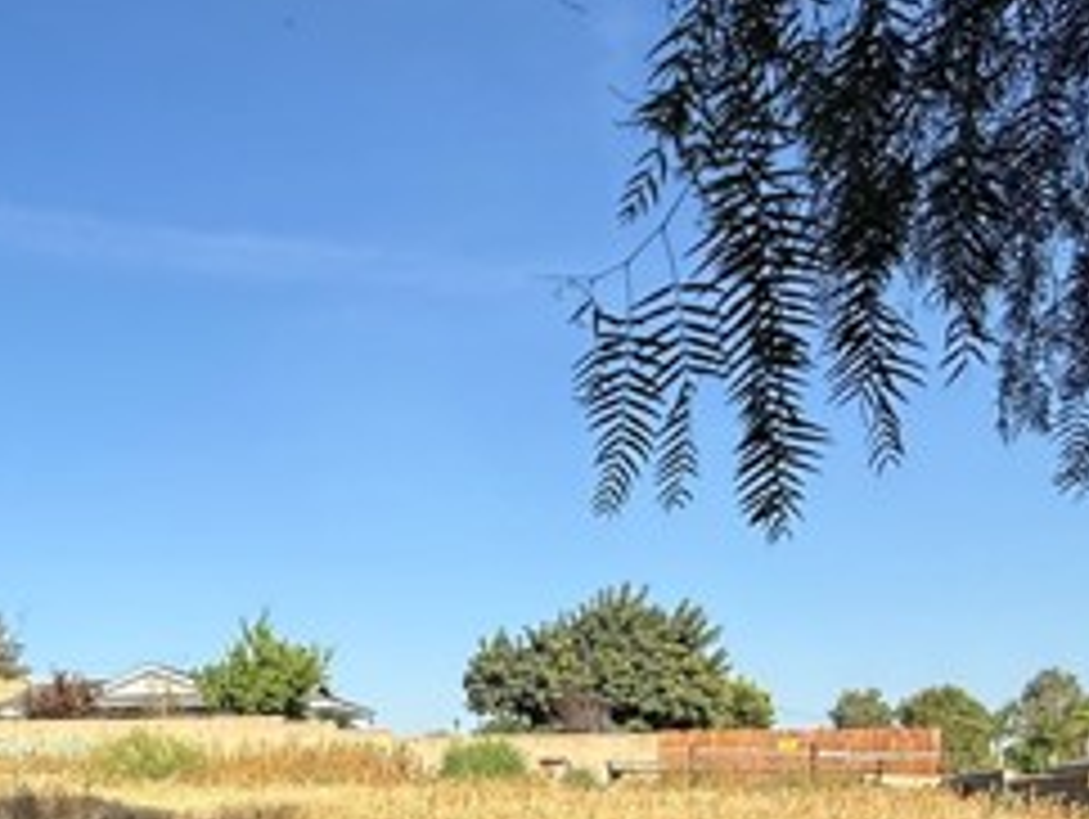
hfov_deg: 43.8
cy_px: 760
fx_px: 1165
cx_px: 32
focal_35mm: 37
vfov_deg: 36.0
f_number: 2.2
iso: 50
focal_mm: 2.22
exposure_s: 1/1698
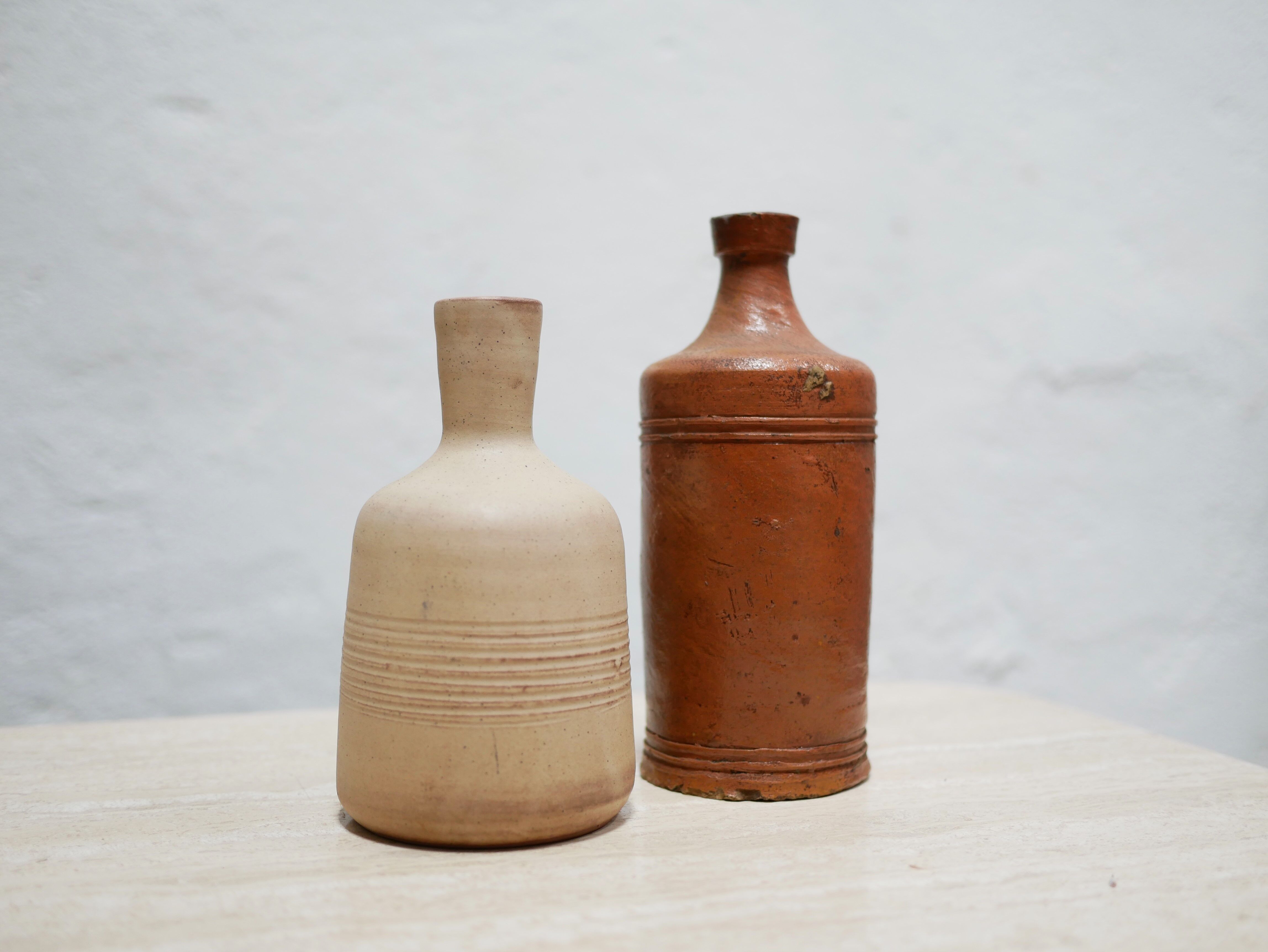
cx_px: 634
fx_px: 1466
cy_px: 476
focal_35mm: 40
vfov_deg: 36.0
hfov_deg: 46.8
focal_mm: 20
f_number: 1.7
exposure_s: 1/60
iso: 320
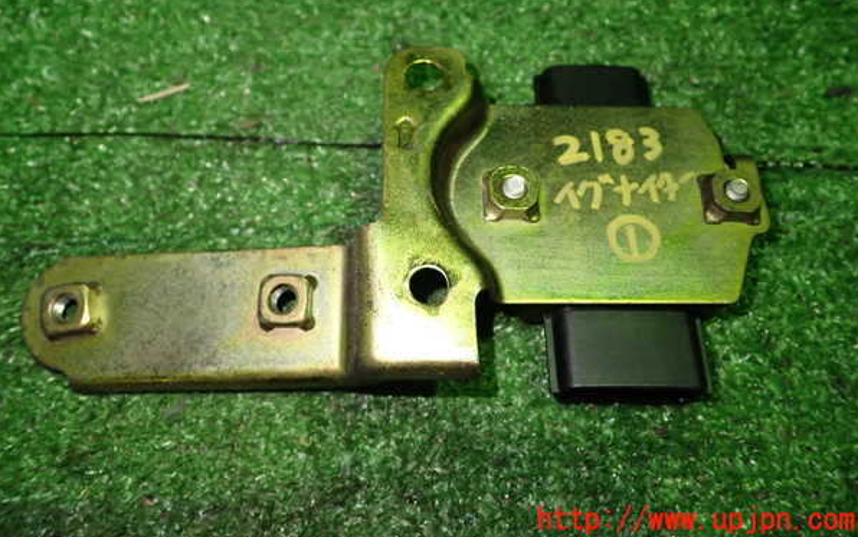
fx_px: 749
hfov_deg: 59.6
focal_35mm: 32
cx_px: 430
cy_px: 215
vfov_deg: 39.3
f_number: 2.3
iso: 250
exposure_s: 1/30
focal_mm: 5.4
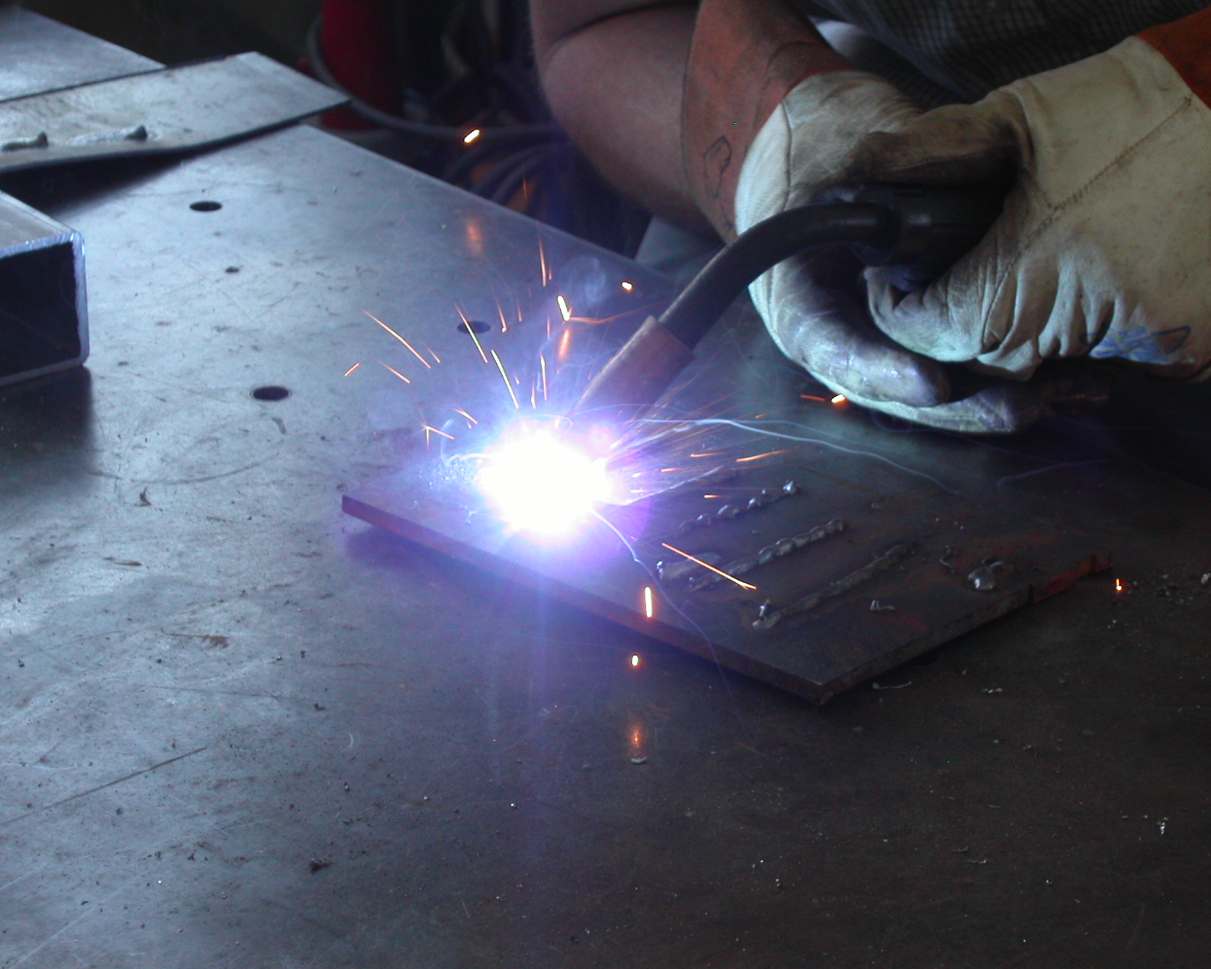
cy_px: 484
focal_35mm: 119
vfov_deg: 13.0
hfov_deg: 16.2
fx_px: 4265
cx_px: 572
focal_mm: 23.4
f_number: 4.7
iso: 166
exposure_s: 1/90
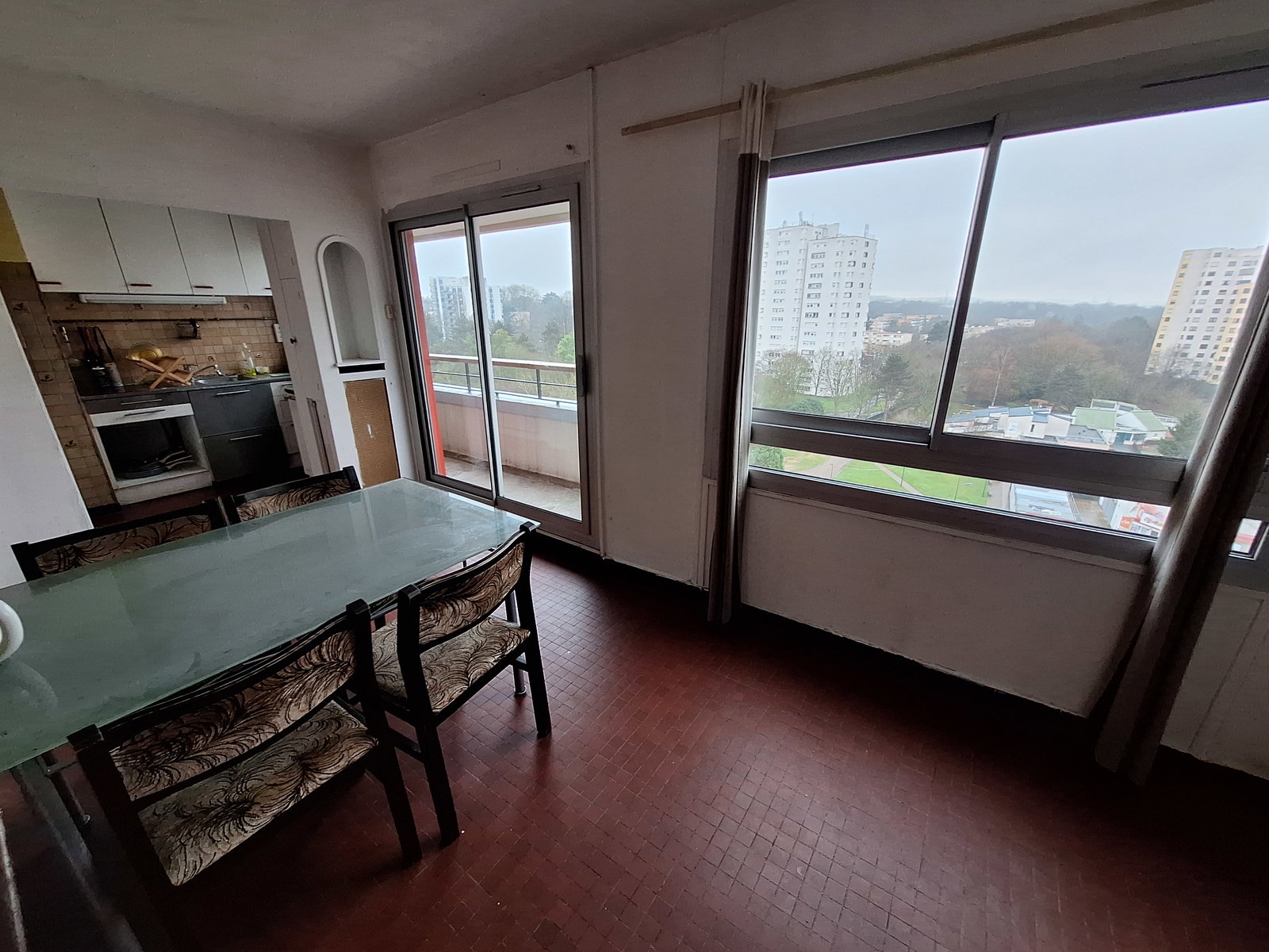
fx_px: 477
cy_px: 476
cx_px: 634
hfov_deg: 106.2
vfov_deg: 89.9
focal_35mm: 13
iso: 125
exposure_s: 1/50
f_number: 2.2
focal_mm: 1.74
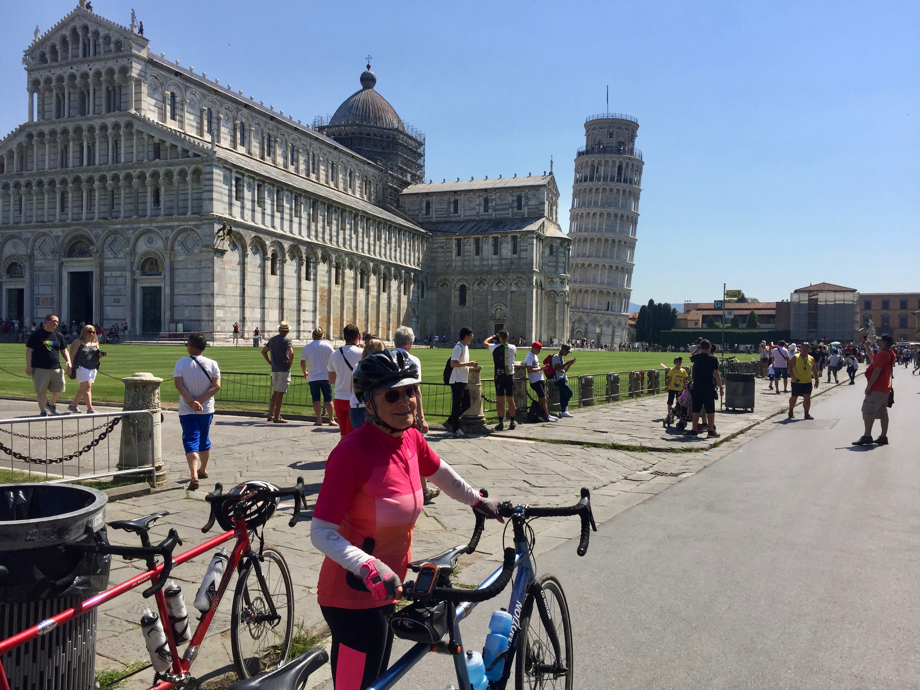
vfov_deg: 48.2
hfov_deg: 61.7
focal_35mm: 29
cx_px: 460
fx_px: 771
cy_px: 345
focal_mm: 4.15
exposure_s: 1/3049
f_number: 2.2
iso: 32
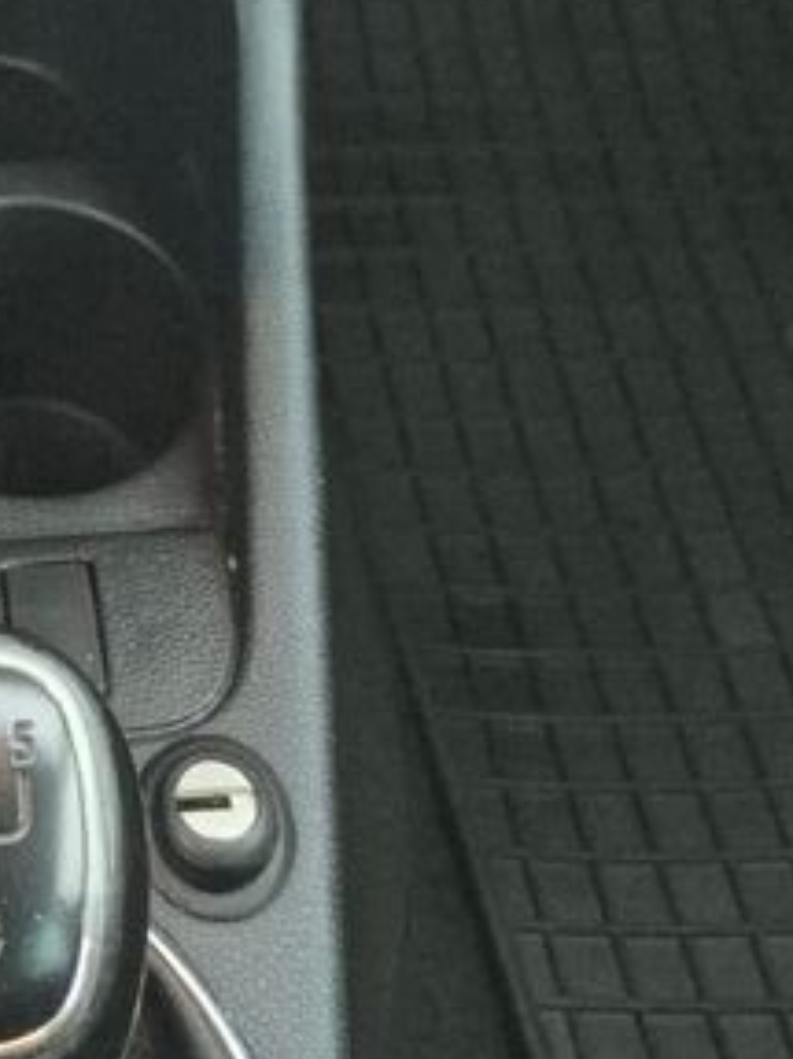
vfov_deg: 19.1
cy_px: -764
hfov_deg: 17.4
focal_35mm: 82
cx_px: -81
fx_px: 2507
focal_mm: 5.4
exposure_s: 1/100
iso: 2000
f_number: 1.8
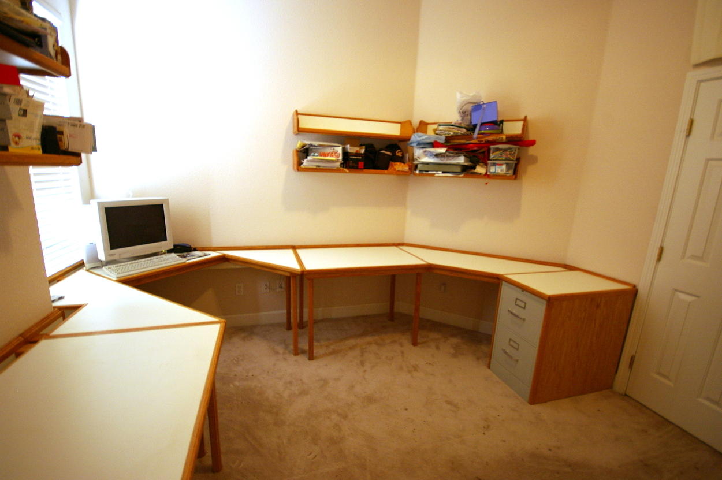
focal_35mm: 15
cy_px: 240
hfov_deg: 100.4
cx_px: 361
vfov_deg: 77.2
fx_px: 301
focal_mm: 10
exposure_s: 1/20
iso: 400
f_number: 4
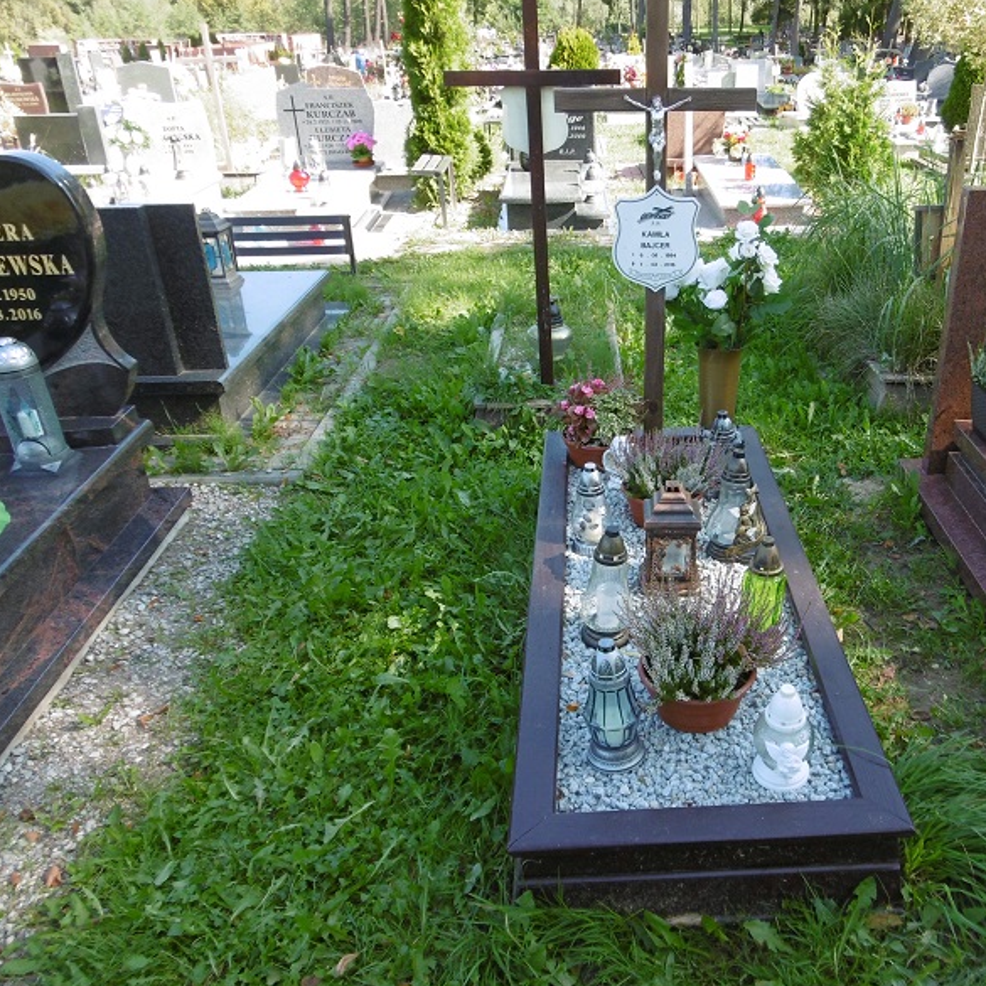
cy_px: 497
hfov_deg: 54.7
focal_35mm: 29
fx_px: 935
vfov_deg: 55.6
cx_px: 644
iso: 100
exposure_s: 1/160
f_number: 3.1
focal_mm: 4.3
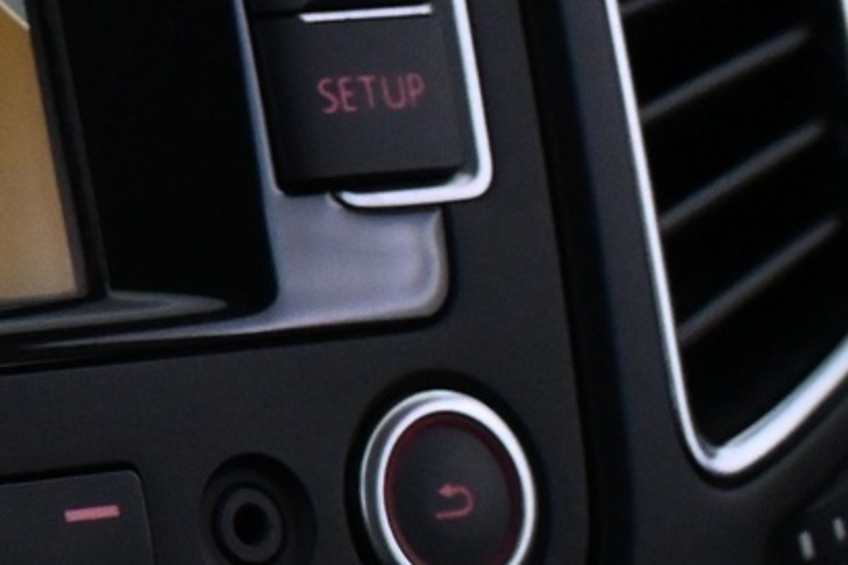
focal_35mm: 142
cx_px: -770
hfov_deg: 12.9
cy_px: -45
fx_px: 3345
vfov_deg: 9.6
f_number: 4.2
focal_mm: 24
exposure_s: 1/80
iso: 3200
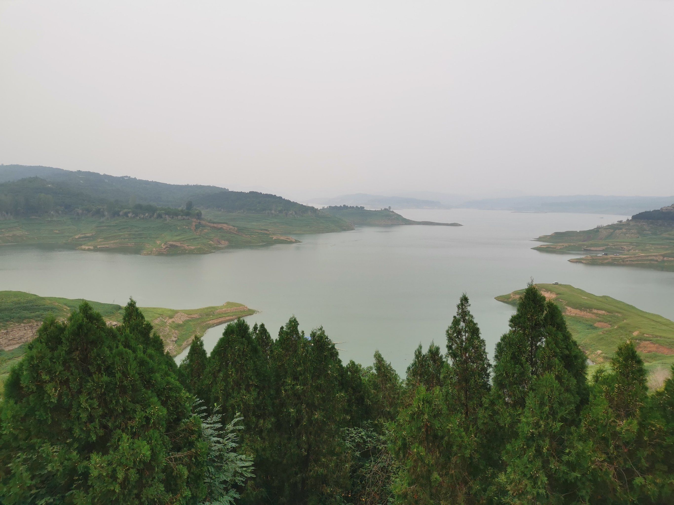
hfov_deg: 65.3
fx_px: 526
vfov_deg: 51.4
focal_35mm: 27
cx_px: 337
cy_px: 252
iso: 50
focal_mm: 5.58
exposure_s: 1/1250
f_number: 1.8
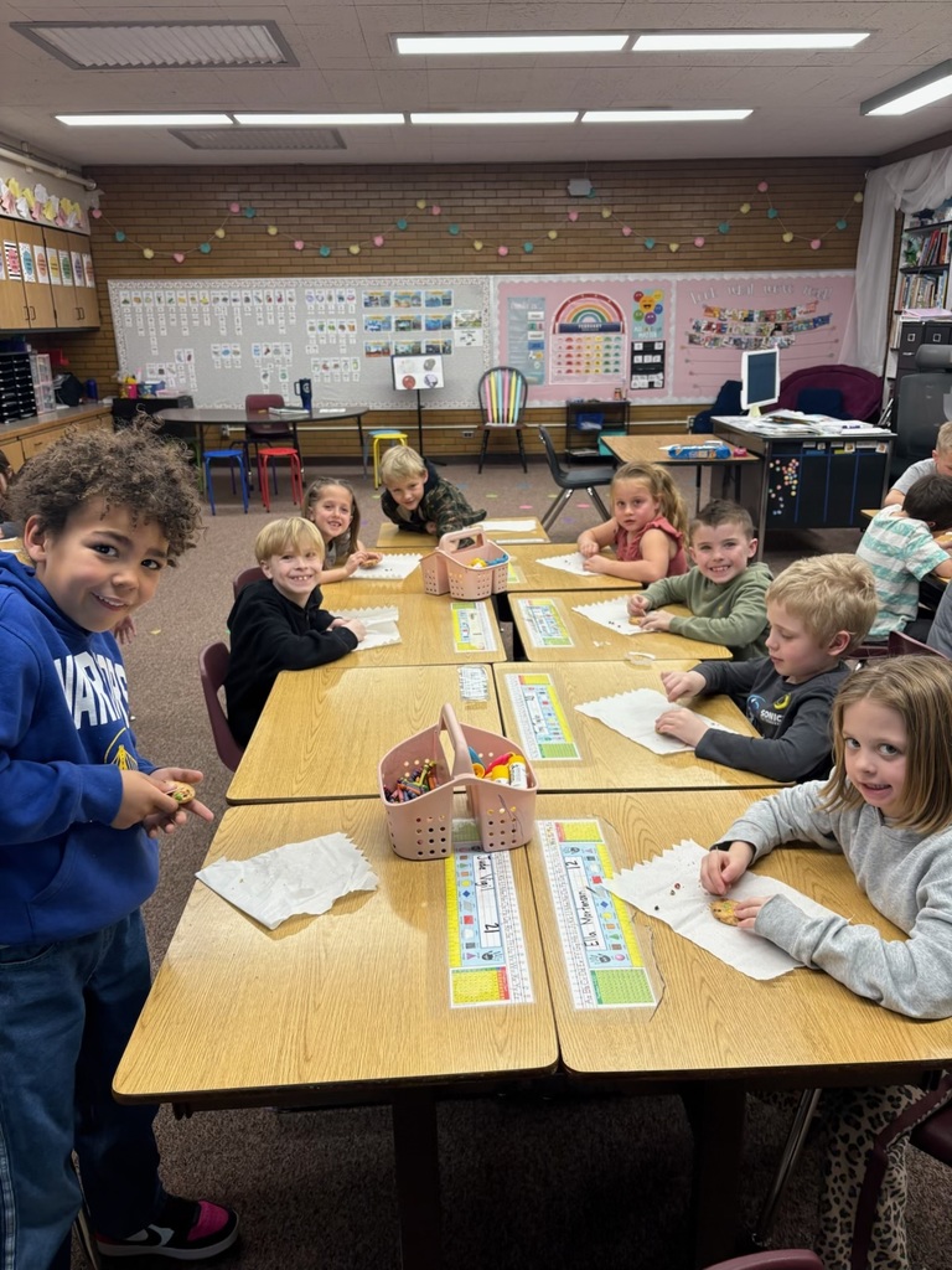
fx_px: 953
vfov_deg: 67.3
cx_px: 476
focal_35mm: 26
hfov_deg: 53.1
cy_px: 635
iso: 100
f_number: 1.6
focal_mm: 5.96
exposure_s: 1/122
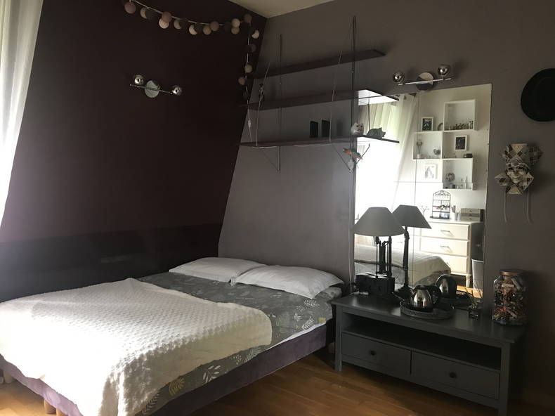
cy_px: 208
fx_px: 449
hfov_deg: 63.5
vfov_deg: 49.7
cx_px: 278
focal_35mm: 28
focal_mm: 3.99
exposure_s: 1/17
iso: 100
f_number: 1.8
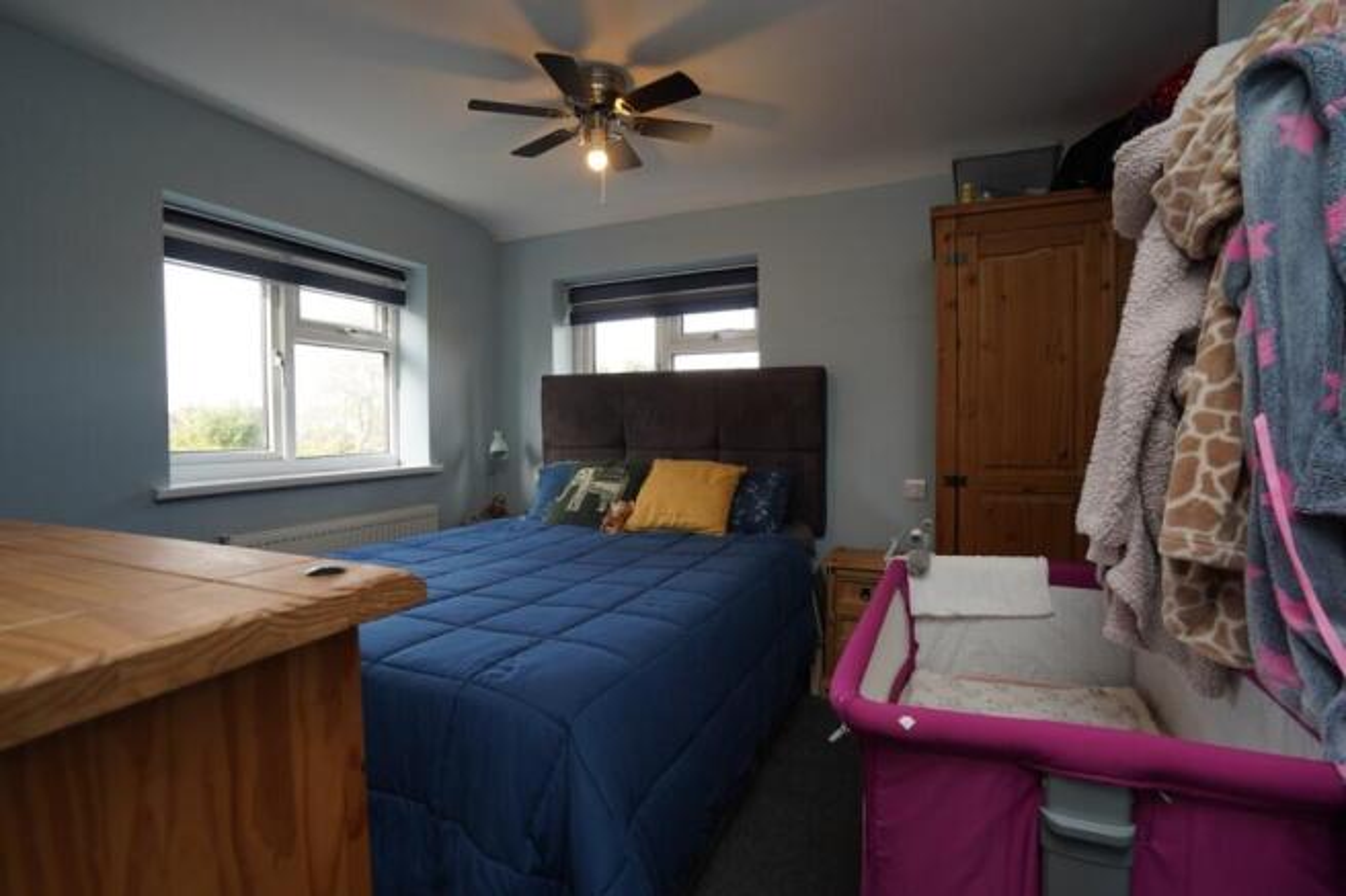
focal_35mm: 16
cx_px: 673
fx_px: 598
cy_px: 448
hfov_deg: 96.8
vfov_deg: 73.7
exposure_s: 1/50
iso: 400
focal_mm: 16
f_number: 8
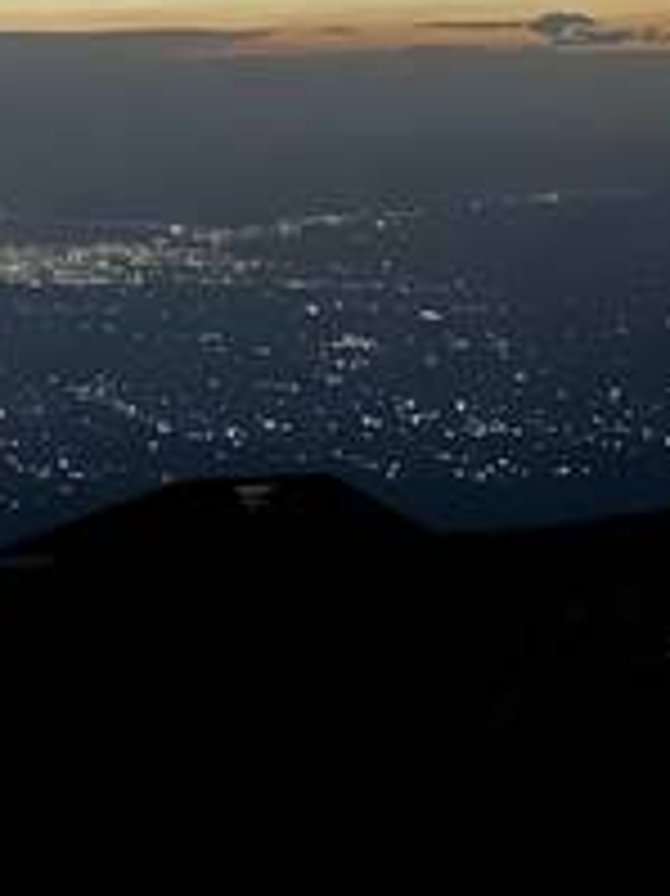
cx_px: -522
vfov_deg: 22.5
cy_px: 396
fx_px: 2248
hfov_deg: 14.9
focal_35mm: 87
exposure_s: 1/2
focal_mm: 6.86
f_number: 1.78
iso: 2500
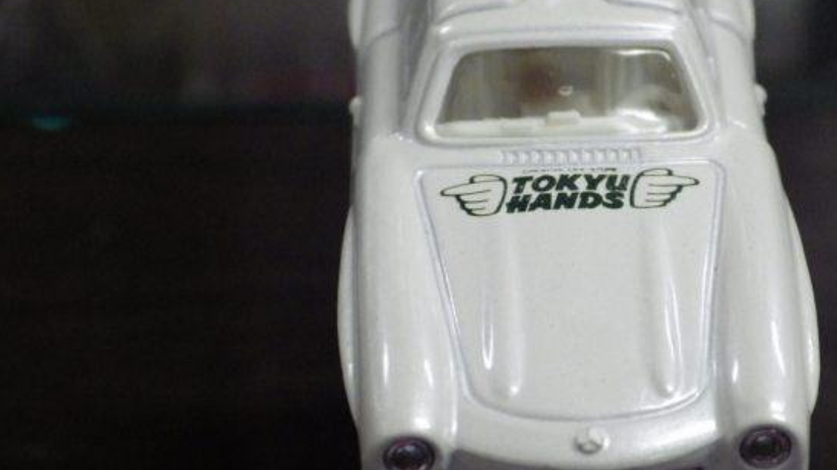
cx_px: 486
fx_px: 3373
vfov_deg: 8.0
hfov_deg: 14.1
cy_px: 227
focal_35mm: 152
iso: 800
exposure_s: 1/50
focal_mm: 21.3
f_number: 4.8
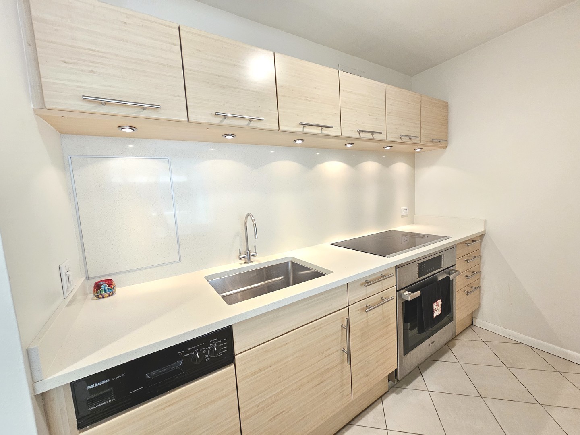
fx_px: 218
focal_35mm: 13
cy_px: 218
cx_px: 290
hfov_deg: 106.2
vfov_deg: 89.9
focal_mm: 2.2
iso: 320
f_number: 2.2
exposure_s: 1/60
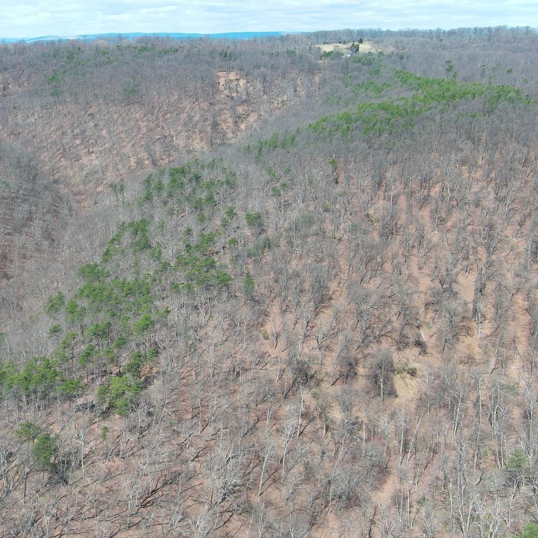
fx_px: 862
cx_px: 8
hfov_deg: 32.1
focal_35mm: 49
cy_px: 232
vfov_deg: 34.6
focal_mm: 10.57
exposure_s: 1/673
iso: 100
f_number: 2.8
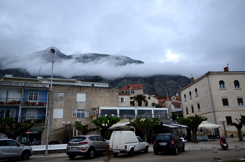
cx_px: 122
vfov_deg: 50.2
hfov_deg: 70.6
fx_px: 173
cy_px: 81
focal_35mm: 26
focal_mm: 17
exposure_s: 1/1600
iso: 400
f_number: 4
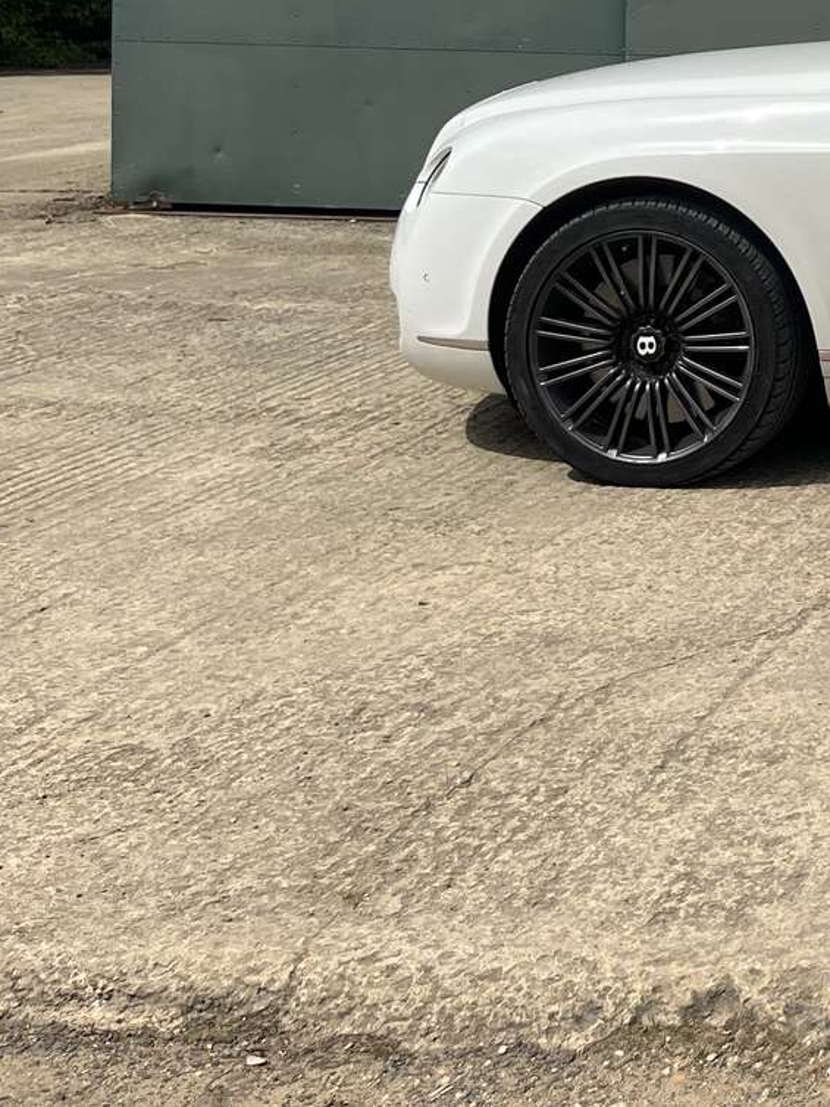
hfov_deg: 18.4
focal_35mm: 69
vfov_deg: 26.7
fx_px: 2207
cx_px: 1313
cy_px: 7
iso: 50
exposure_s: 1/4651
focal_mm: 5.1
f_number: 1.6
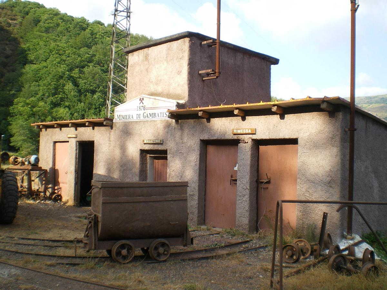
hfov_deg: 49.0
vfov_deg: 37.7
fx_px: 425
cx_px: 194
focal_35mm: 38
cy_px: 145
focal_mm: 6.3
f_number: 4.6
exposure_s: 1/125
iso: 64
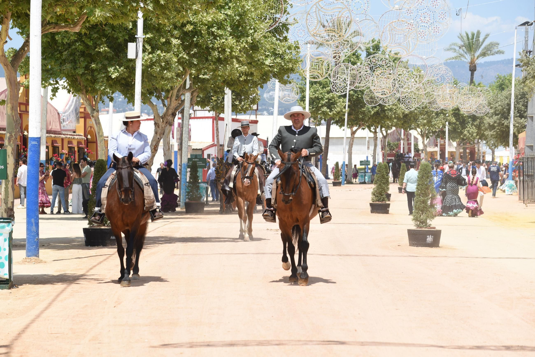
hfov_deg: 15.2
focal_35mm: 135
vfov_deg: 10.2
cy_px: 178
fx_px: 2007
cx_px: 268
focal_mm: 135
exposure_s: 1/320
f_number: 5
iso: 100
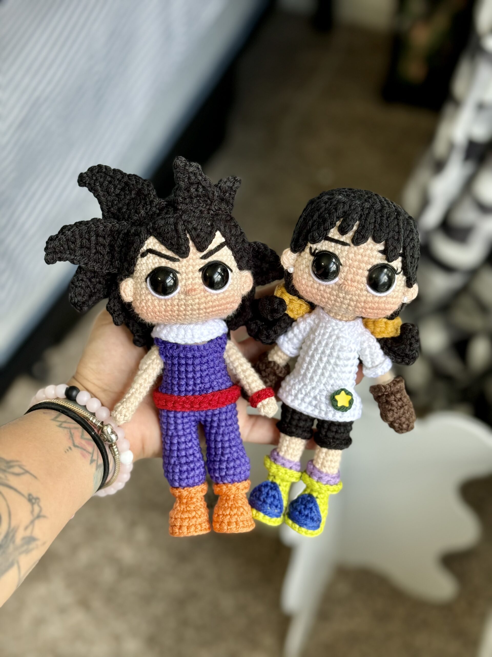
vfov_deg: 39.7
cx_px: 246
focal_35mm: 48
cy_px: 328
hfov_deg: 30.3
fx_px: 910
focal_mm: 6.76
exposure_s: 1/156
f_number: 1.78
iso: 64
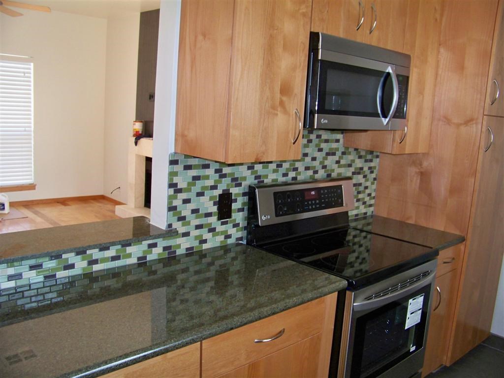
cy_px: 189
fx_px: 480
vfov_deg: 42.9
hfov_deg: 55.4
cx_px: 252
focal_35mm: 33
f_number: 2.8
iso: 200
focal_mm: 5.85
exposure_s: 1/30
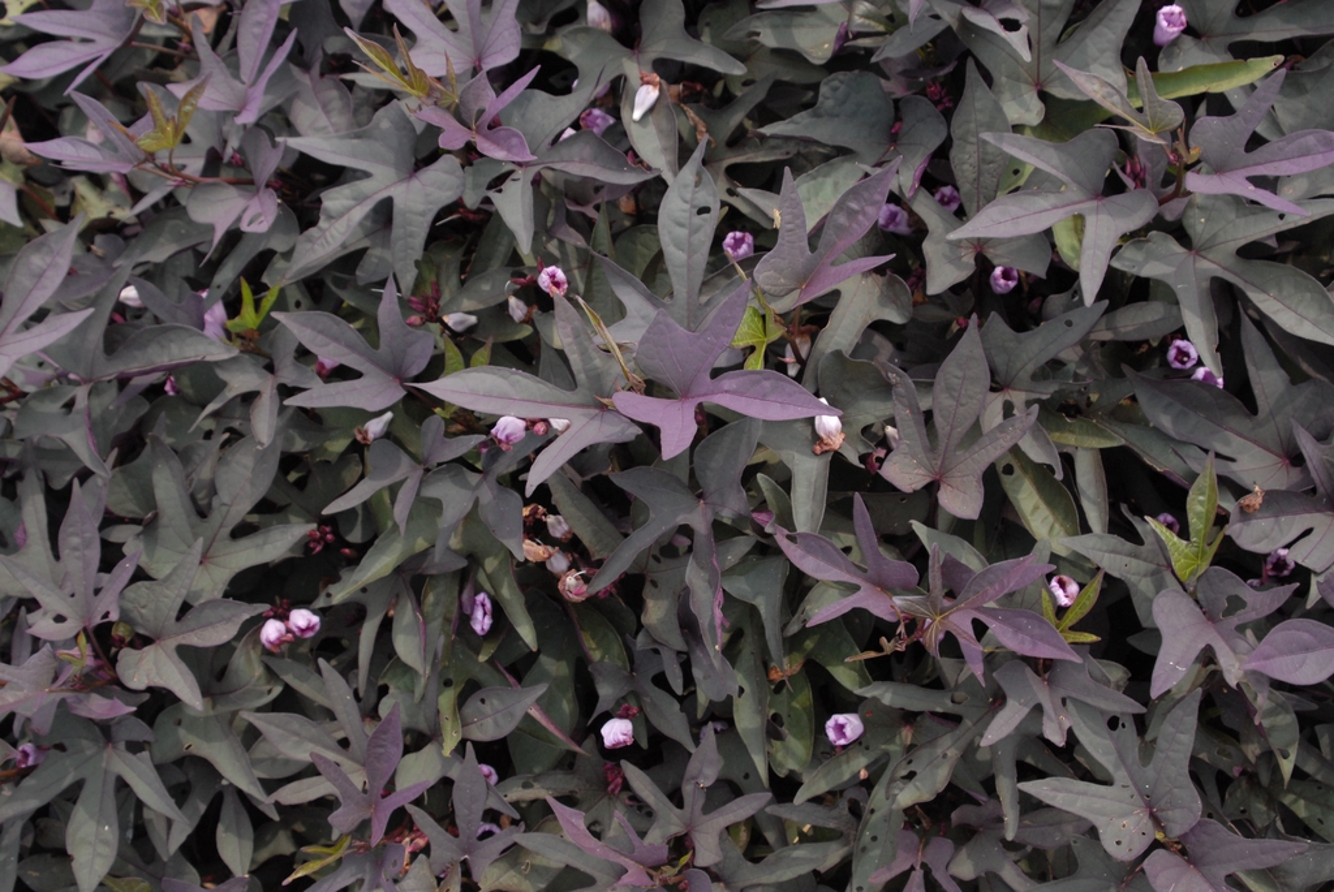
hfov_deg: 43.6
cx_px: 667
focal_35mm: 45
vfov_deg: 29.9
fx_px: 1669
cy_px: 446
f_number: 7.1
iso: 400
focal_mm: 30
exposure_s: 1/180
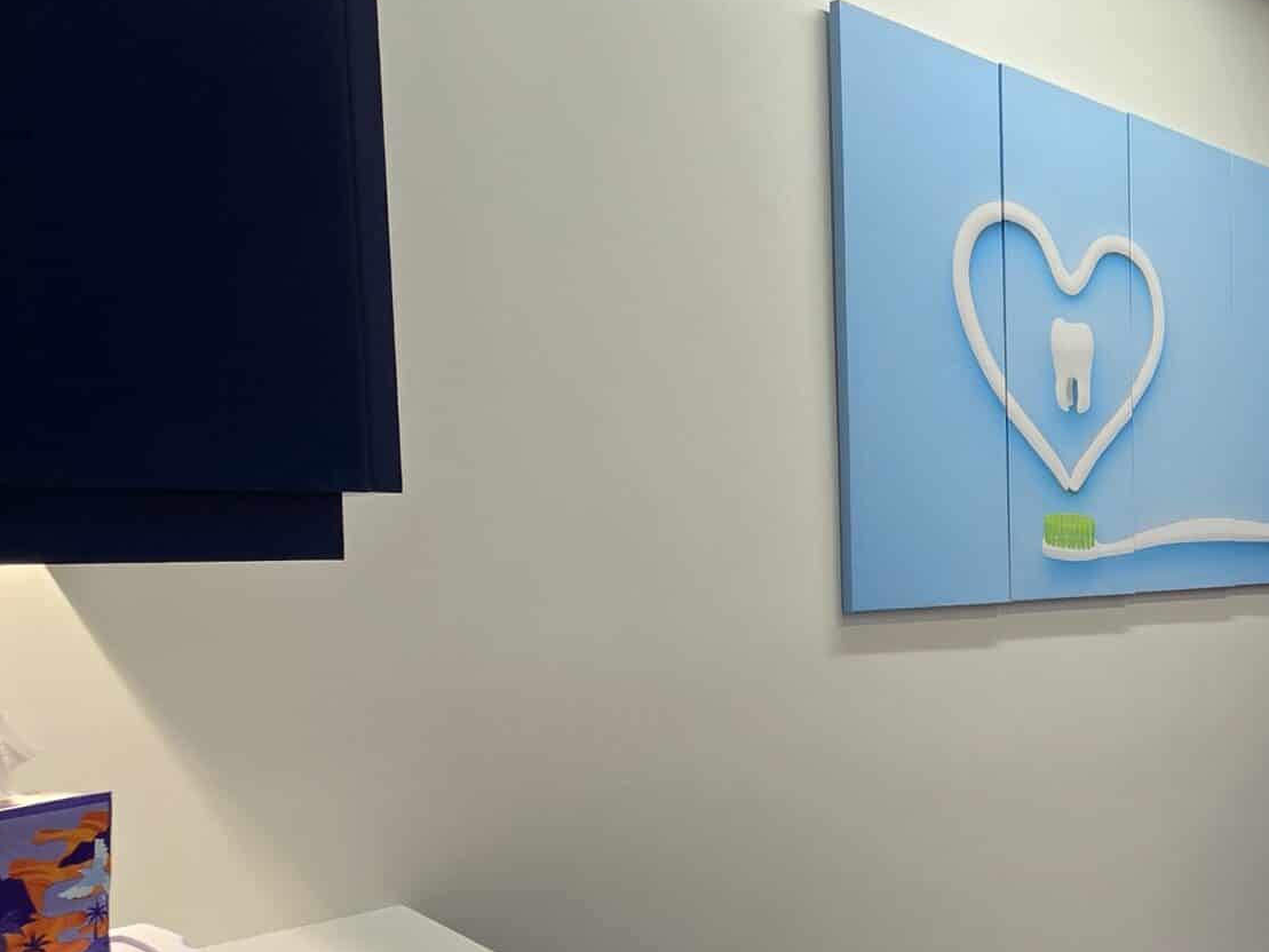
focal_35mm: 30
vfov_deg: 46.3
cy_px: 606
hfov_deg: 48.2
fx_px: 1100
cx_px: 1299
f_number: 2.2
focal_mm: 2.2
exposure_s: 1/60
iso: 64
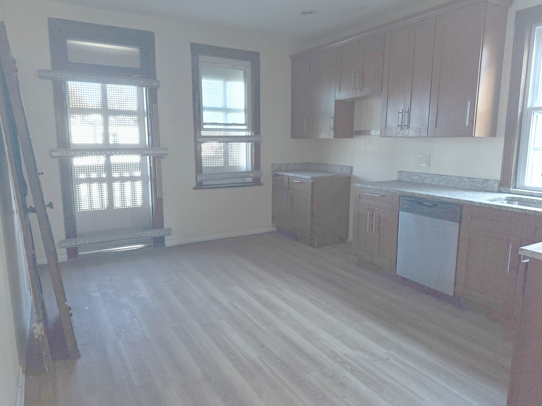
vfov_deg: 56.8
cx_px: 271
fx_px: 376
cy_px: 203
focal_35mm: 24
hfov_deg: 71.6
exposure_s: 1/100
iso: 200
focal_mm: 6.76
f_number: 1.78
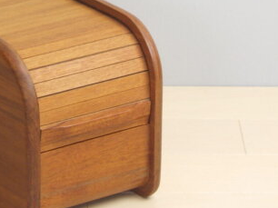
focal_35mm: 289
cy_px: 17
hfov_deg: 6.8
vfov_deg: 5.1
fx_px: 2319
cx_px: 42
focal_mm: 20.6
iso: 125
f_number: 5.2
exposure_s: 1/15
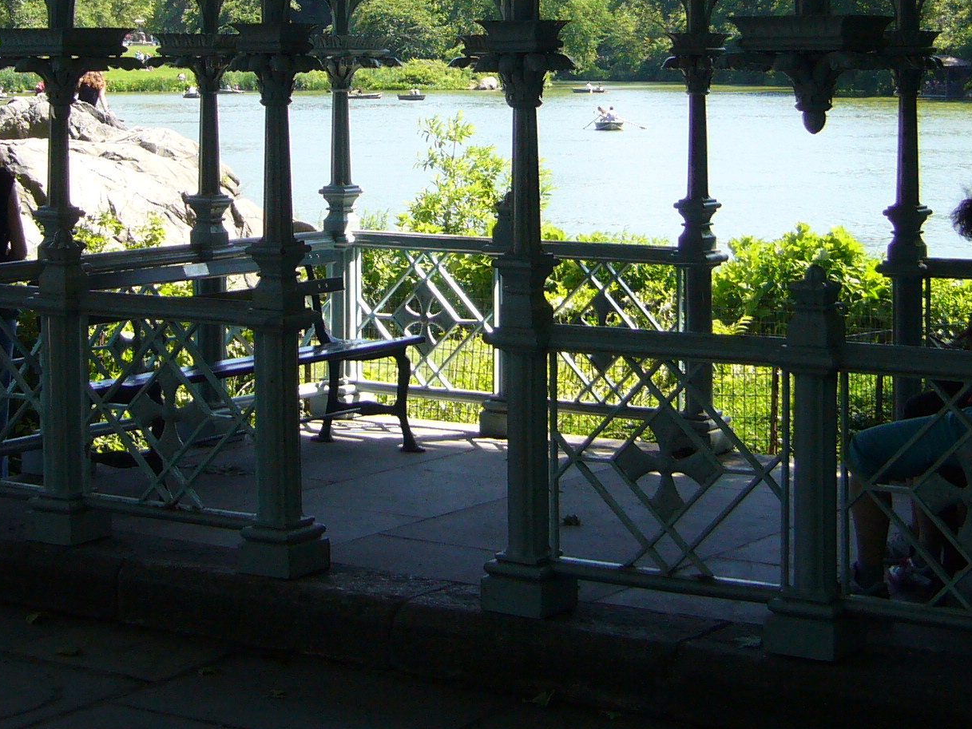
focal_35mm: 81
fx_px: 2275
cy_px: 59
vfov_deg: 17.9
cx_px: 426
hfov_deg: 24.1
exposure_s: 1/400
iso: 80
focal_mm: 5.8
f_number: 2.8
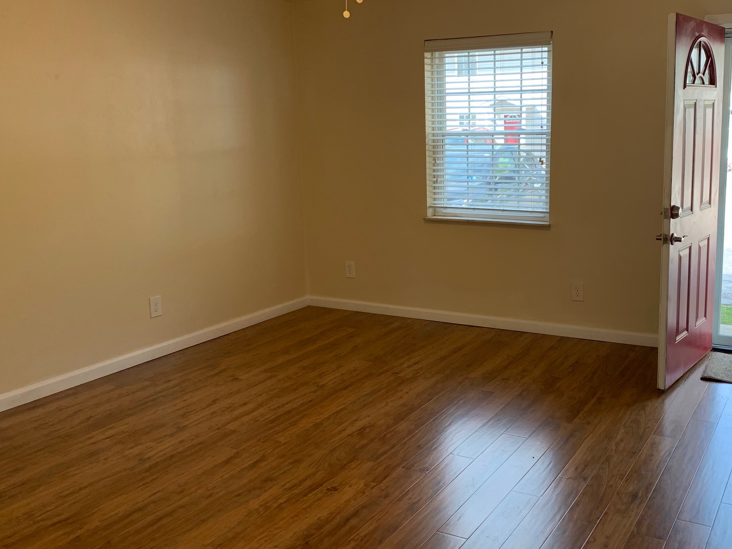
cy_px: 269
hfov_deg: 52.2
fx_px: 740
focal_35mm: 35
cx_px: 450
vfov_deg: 40.7
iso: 50
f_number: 1.8
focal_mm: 4.25
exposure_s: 1/121
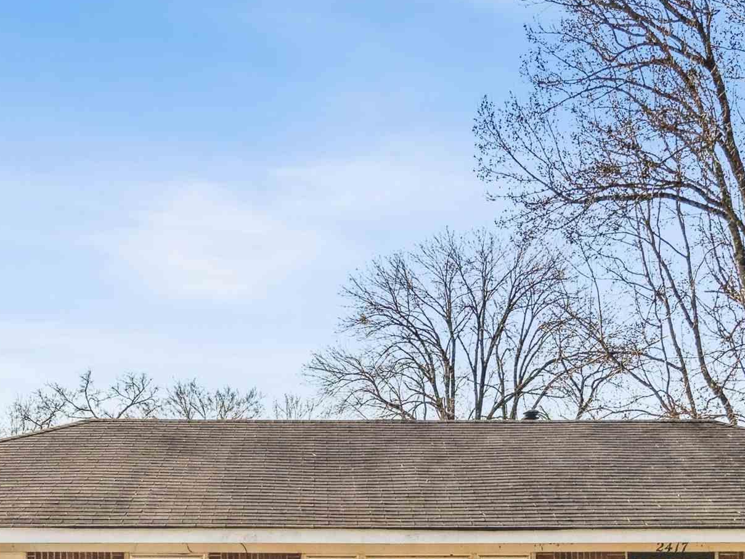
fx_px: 1312
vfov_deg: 23.0
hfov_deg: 31.7
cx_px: 375
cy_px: 566
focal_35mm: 61
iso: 210
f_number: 1.8
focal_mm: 8.7
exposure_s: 1/4000
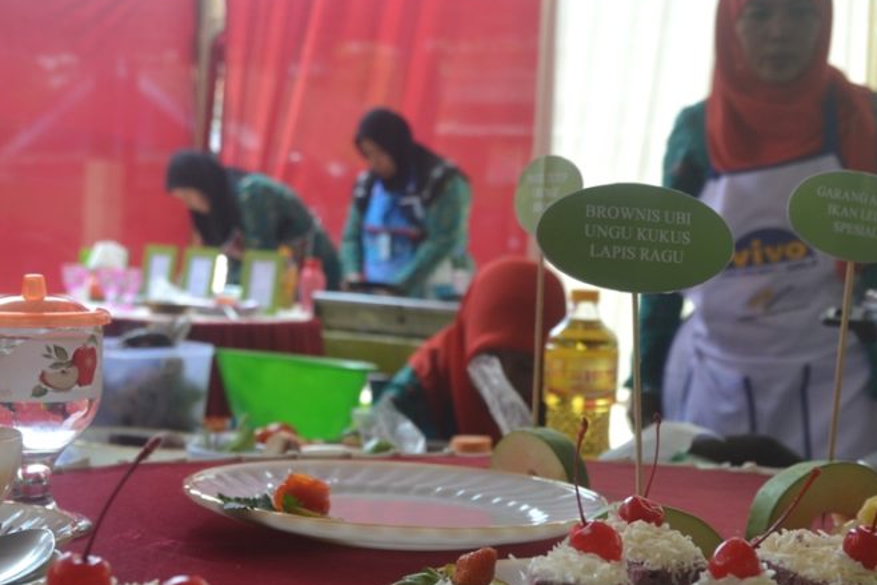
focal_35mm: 56
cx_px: 416
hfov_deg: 35.6
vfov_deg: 24.1
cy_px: 375
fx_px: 1364
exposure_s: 1/125
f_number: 5.6
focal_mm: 24
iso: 220
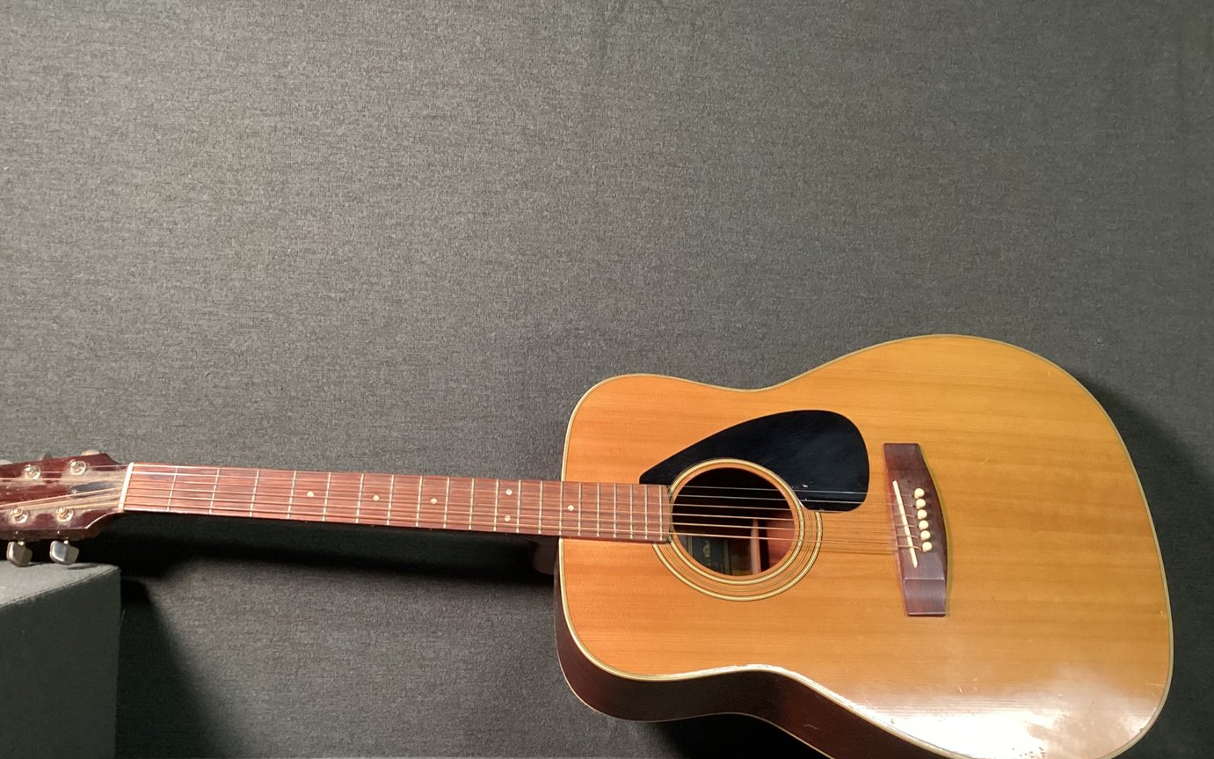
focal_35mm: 36
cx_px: 573
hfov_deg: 54.0
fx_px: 1191
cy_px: 483
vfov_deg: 35.1
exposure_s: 1/40
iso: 320
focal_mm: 3.3
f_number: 2.4
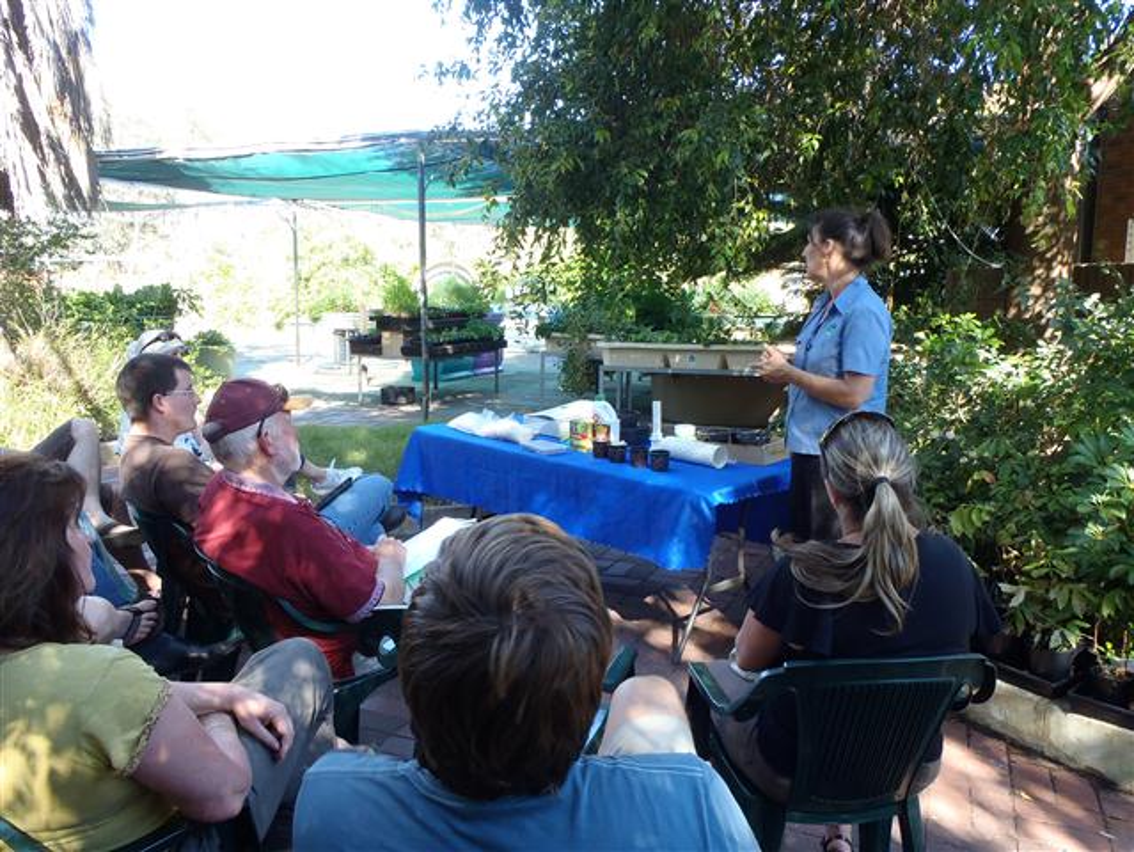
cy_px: 426
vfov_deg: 49.8
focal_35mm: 28
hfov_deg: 63.4
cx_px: 567
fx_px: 918
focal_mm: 5
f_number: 3.9
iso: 100
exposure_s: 1/40
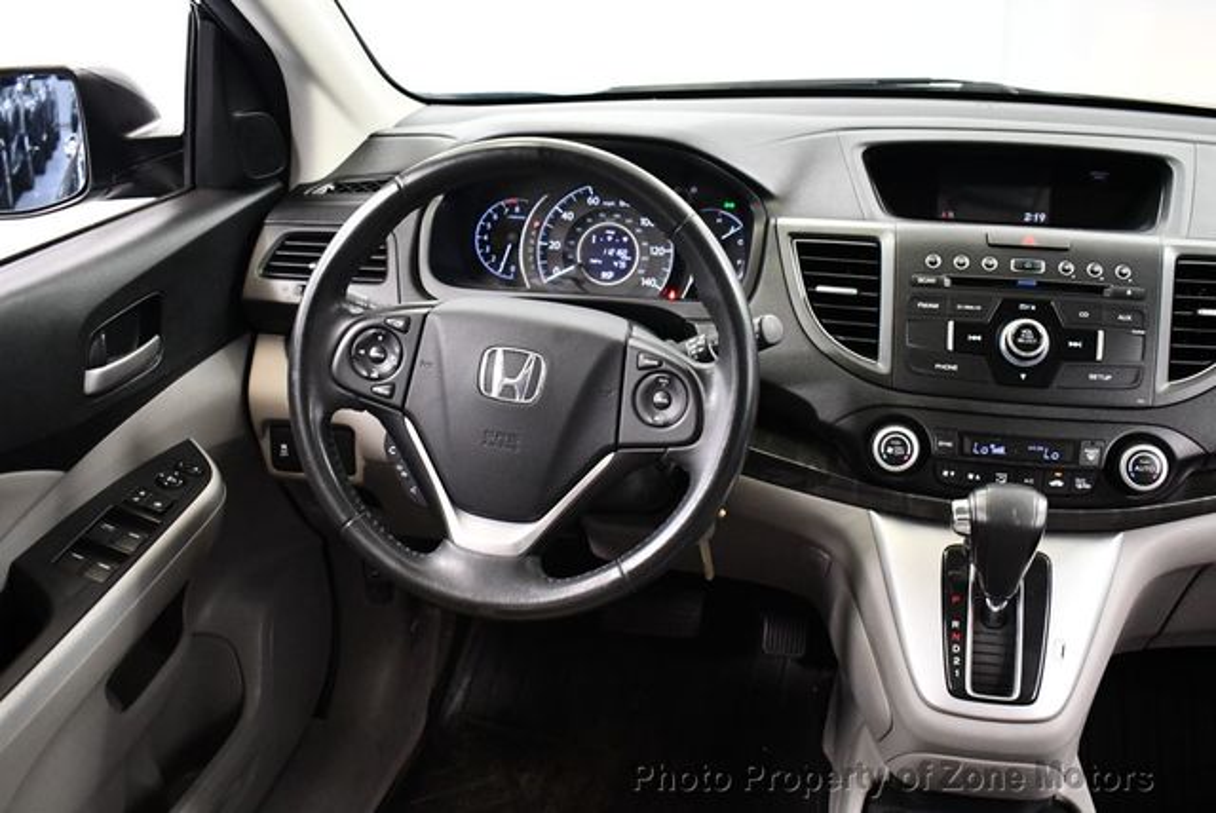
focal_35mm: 36
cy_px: 406
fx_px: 1217
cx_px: 608
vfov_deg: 36.9
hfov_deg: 53.1
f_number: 3.5
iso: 3200
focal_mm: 18
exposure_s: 1/80
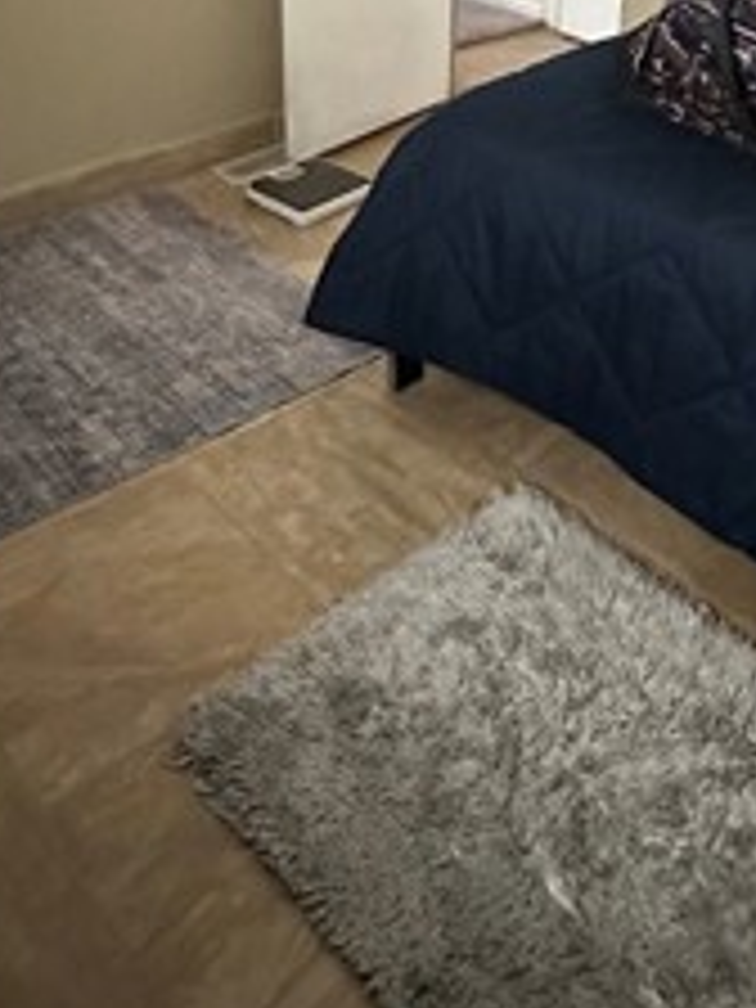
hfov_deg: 35.9
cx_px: 436
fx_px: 1165
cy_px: 135
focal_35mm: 40
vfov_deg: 43.5
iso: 1600
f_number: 2.2
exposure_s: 1/40
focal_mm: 2.22
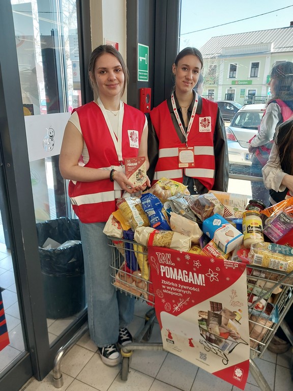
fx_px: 339
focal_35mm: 30
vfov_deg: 60.0
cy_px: 196
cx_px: 146
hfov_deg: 46.8
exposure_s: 1/50
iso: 64
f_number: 1.8
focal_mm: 4.6
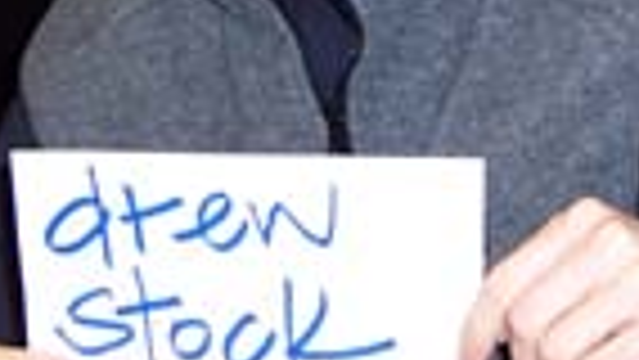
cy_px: -79
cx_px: 364
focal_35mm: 132
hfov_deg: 16.2
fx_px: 2237
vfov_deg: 9.1
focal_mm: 8.2
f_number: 3.4
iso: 80
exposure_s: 1/60
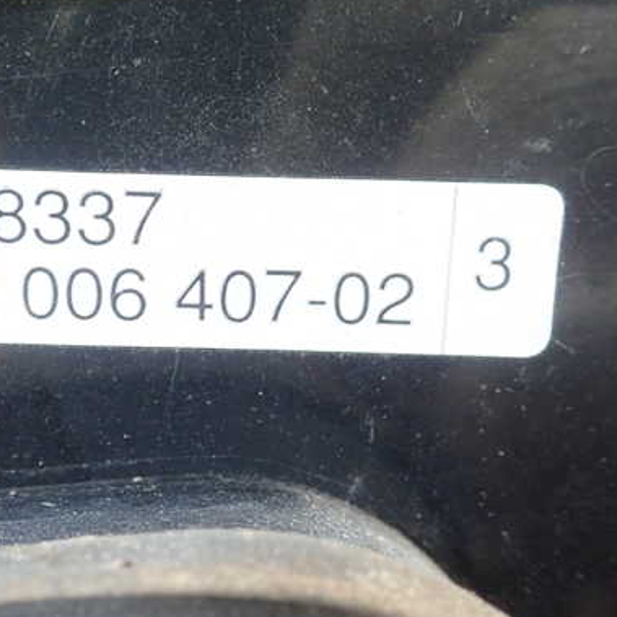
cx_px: 156
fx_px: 847
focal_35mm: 42
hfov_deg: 39.0
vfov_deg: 40.0
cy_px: 303
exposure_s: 1/100
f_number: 2.3
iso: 800
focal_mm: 5.5
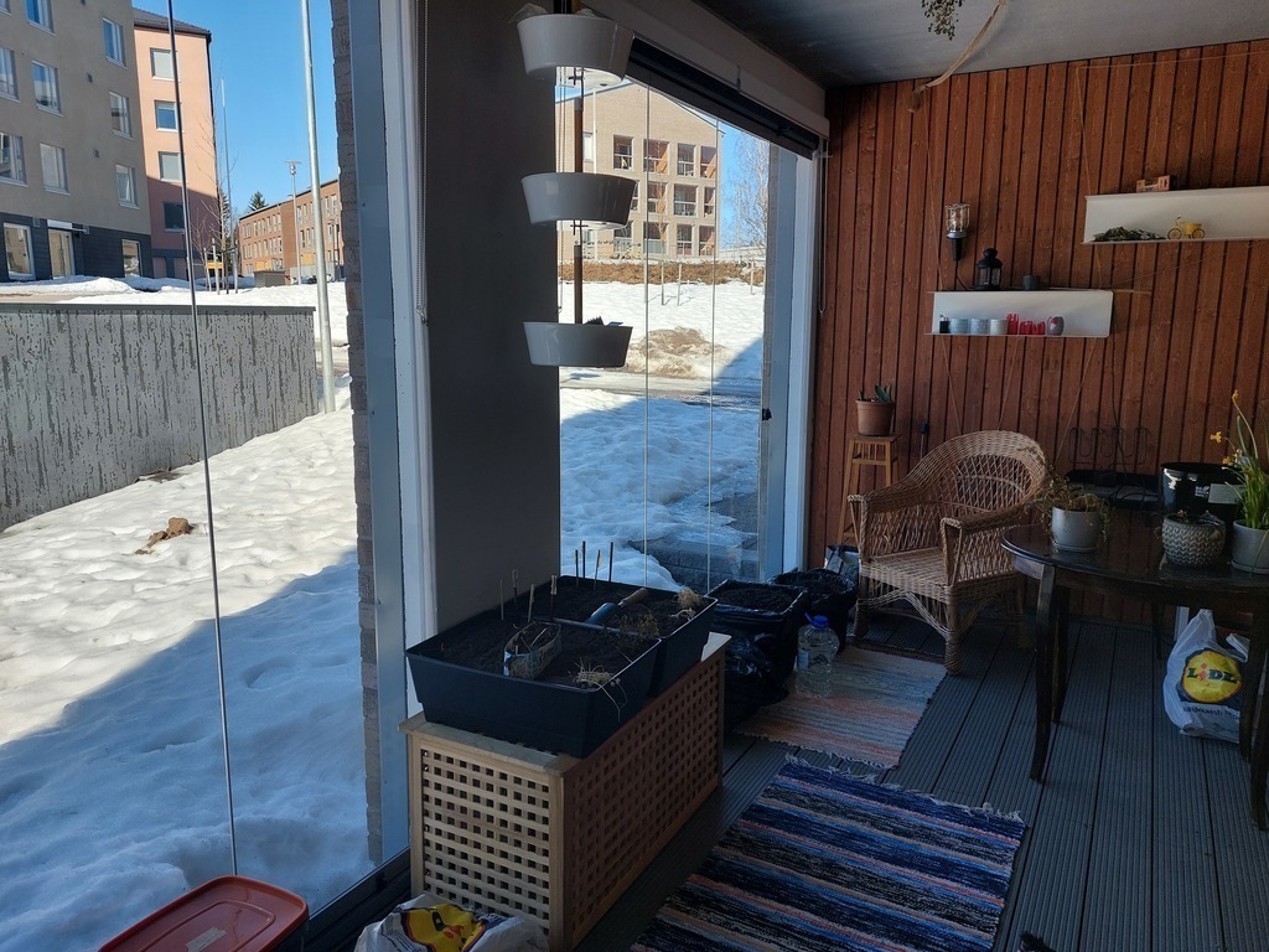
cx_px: 634
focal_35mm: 24
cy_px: 476
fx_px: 880
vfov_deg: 56.8
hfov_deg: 71.6
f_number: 1.8
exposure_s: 1/510
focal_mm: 5.23
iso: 25
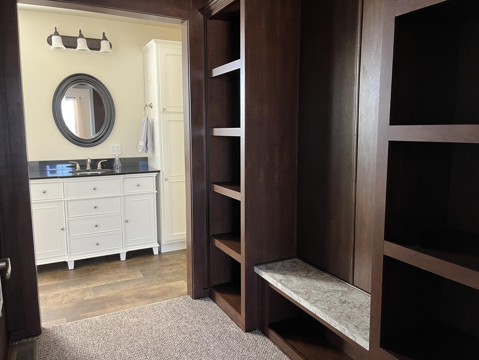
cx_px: 240
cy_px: 180
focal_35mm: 26
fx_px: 360
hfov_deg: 67.3
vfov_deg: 53.1
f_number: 1.6
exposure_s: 1/60
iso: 250
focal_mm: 5.1
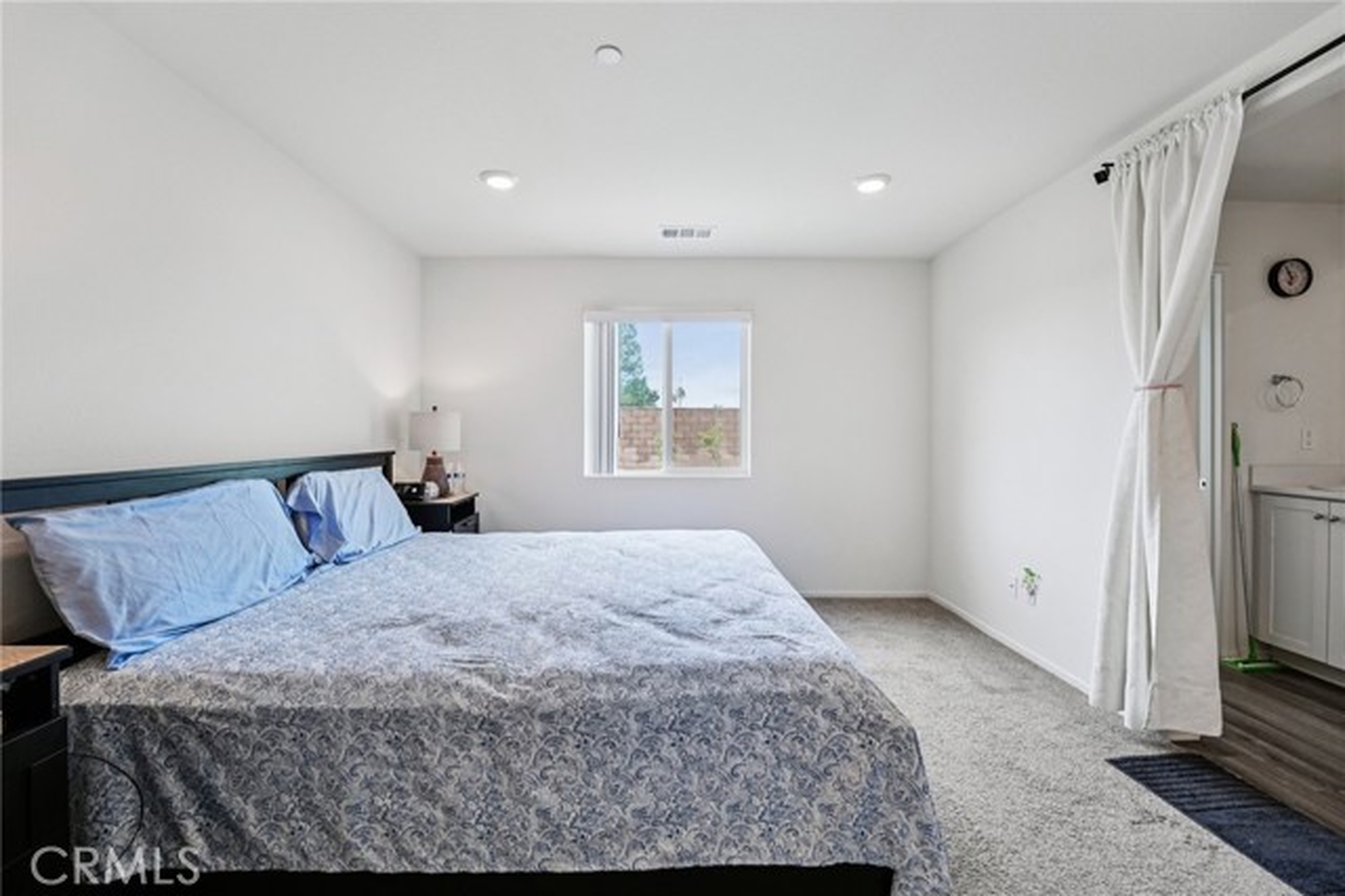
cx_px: 672
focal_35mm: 15
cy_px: 448
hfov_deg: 101.9
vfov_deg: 78.8
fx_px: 545
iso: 400
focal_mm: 14.6
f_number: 8
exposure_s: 1/30
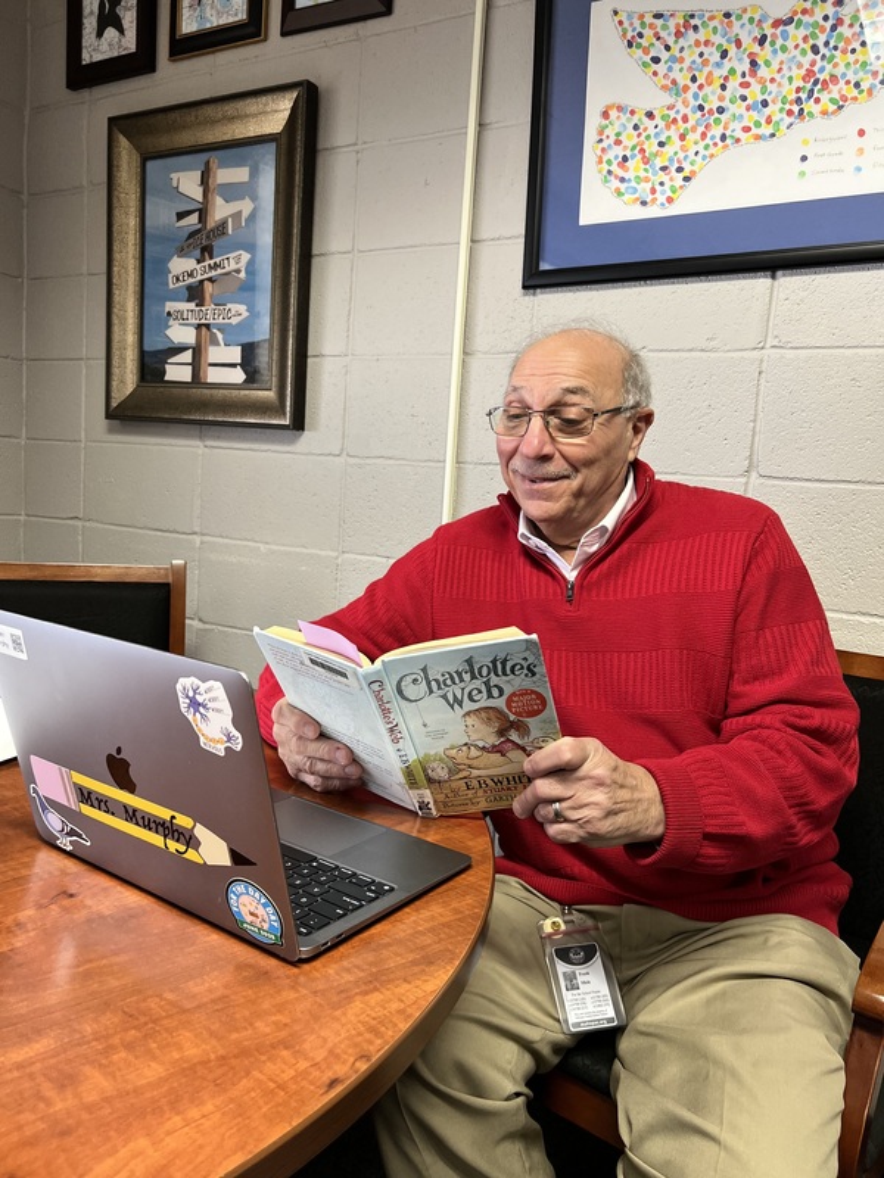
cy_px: 589
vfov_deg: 67.3
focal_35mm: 26
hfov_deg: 53.1
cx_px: 442
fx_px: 885
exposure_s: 1/60
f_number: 1.5
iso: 125
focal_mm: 5.7
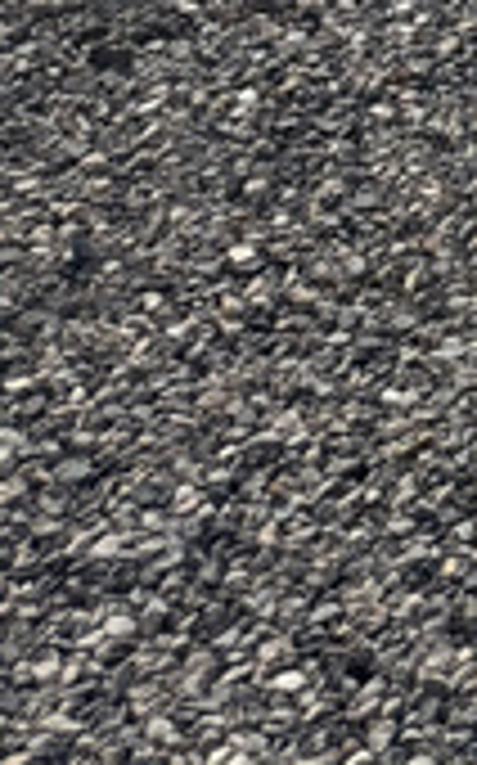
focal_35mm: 115
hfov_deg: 9.6
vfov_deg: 14.5
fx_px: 2396
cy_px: -832
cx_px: 1264
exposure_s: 1/6410
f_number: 1.78
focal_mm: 6.76
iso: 80
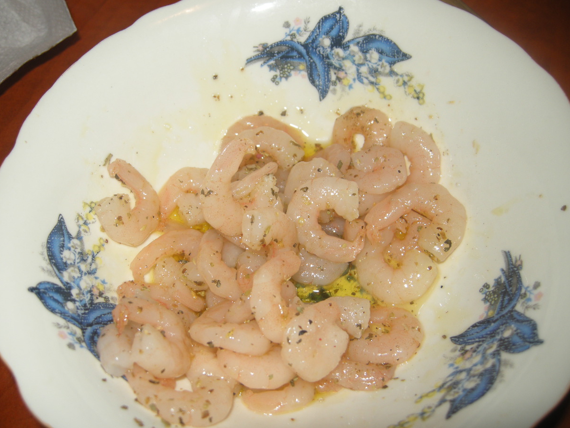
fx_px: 609
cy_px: 209
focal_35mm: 37
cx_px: 273
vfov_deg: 38.7
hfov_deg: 50.1
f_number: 2.7
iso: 64
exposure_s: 1/60
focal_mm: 7.5
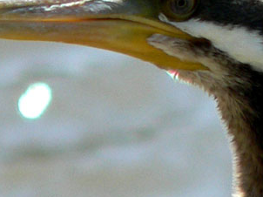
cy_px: 84
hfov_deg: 2.4
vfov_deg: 1.8
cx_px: 135
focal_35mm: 835
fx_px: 6339
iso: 100
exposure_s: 1/800
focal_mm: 55.2
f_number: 2.8
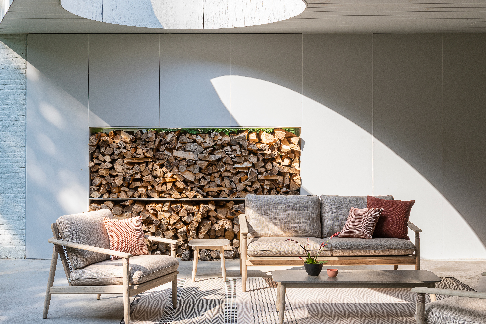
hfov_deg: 40.3
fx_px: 661
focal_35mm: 49
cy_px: 146
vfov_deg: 27.5
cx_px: 260
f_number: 11
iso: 100
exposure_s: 1/13
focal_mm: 38
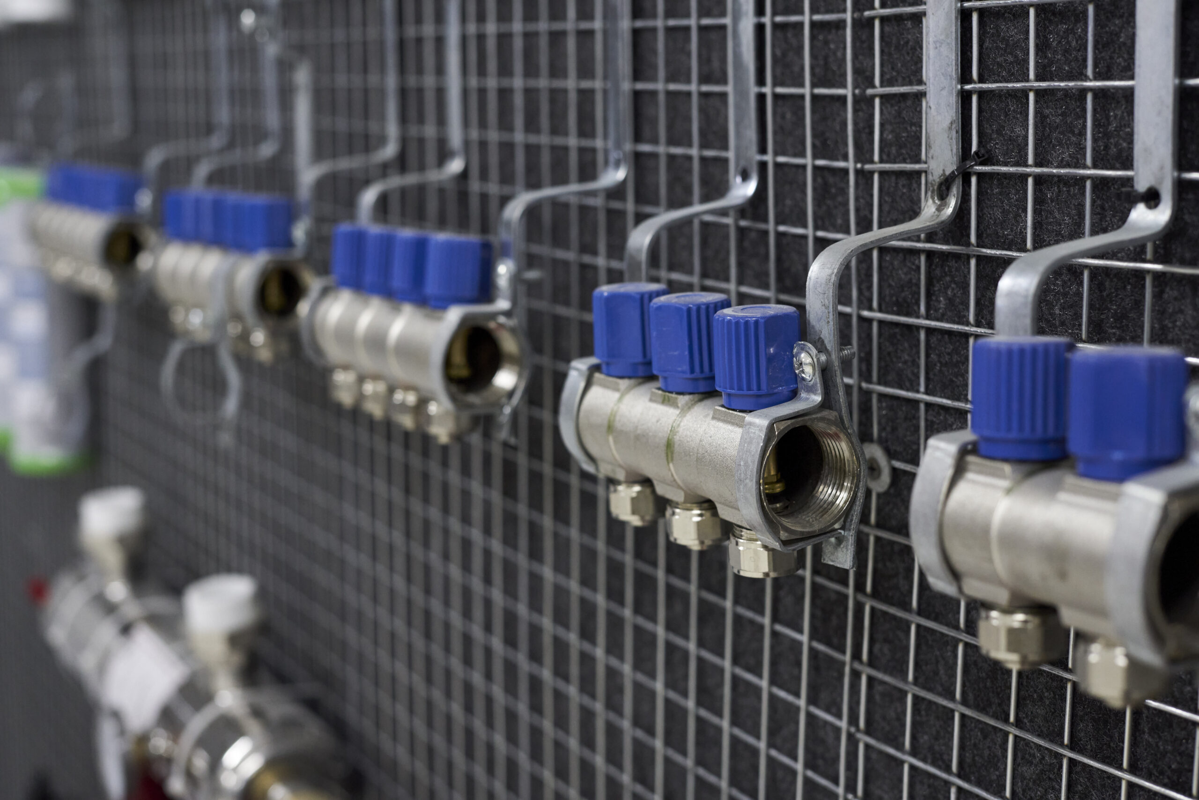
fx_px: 1666
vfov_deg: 27.0
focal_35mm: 50
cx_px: 600
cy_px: 400
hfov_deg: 39.6
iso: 1600
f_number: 4.5
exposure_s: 1/160
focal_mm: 50
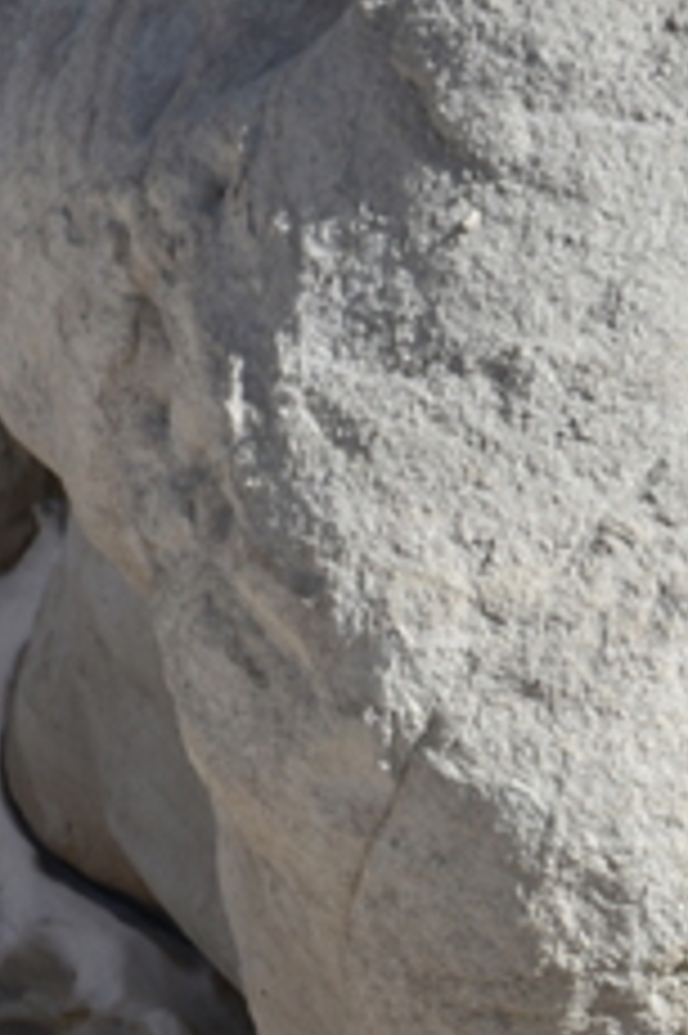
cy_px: 1616
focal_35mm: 947
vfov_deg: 2.2
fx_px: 27186
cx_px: 2244
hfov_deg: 1.4
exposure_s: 1/400
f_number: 9
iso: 100
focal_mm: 170
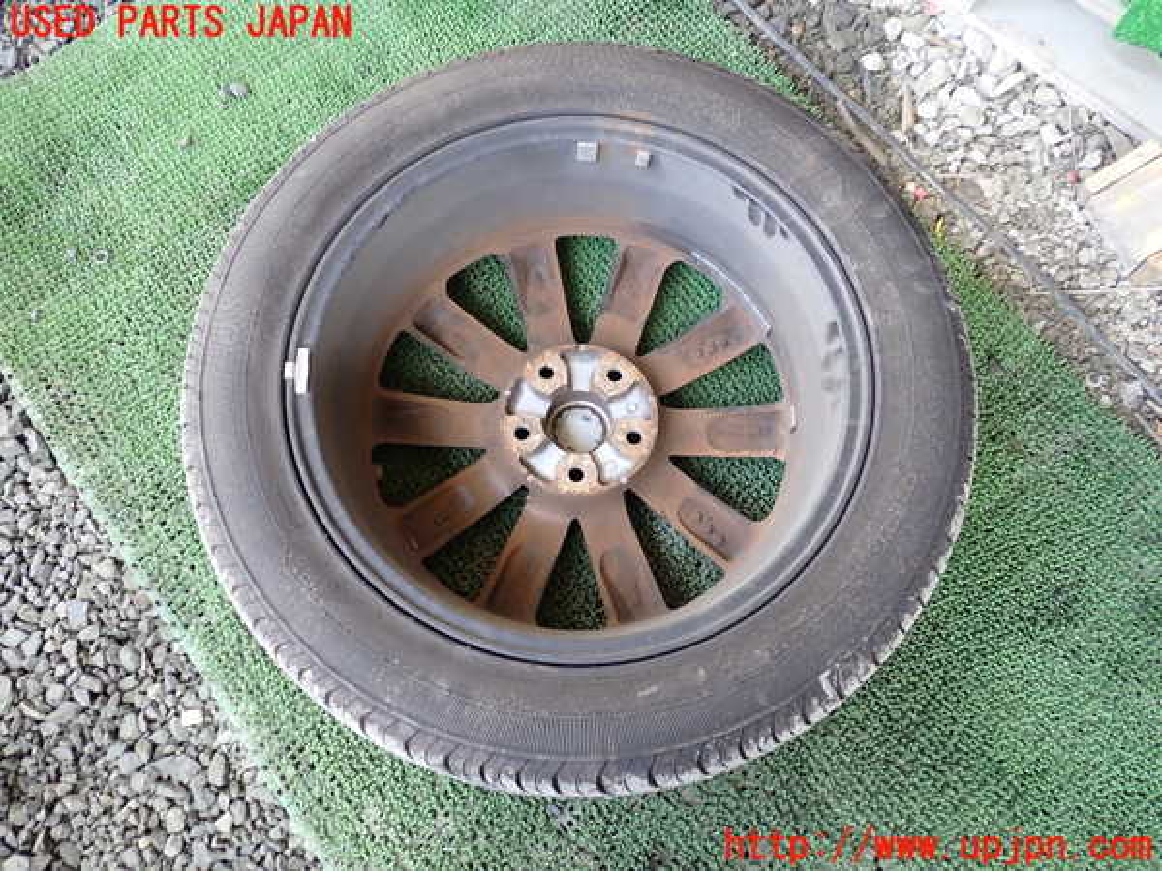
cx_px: 581
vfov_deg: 46.8
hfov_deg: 60.0
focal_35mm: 30
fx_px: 1007
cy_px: 436
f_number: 2.3
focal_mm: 5.4
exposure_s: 1/40
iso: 200
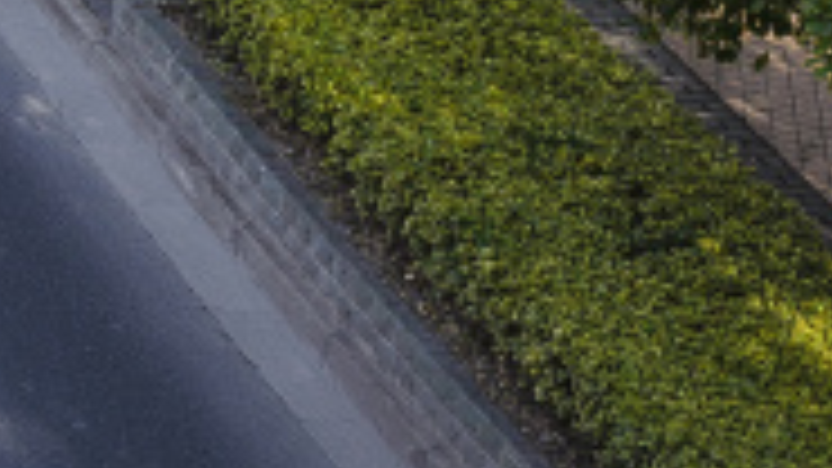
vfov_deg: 5.0
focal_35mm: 238
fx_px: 5250
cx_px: -1295
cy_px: -313
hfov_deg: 8.2
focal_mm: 35
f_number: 8
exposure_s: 1/250
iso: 100
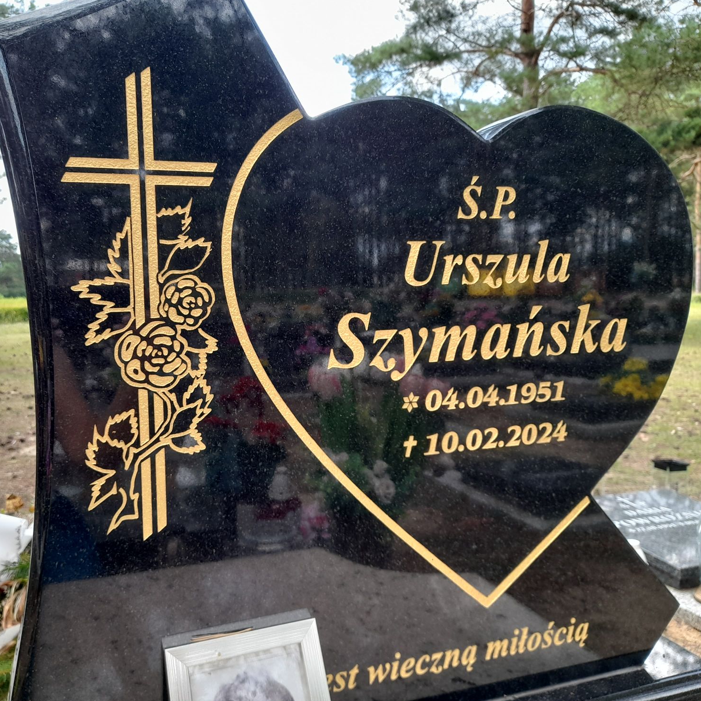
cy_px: 348
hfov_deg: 53.8
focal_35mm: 30
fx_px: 687
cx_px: 299
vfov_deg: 54.0
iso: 32
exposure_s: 1/100
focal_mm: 4.6
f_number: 2
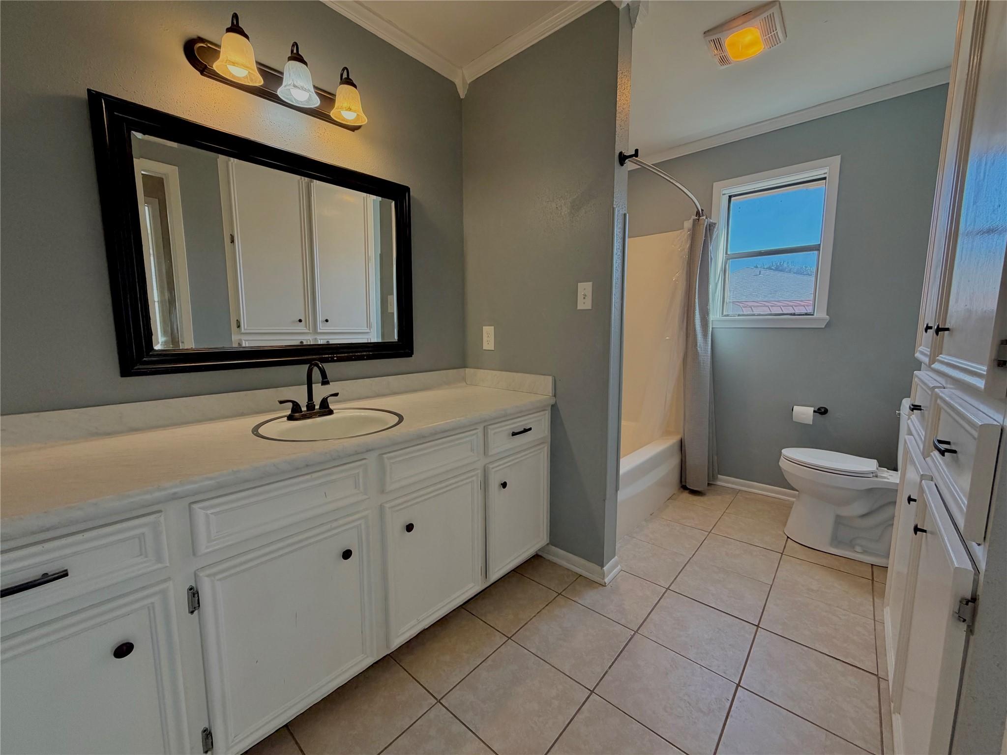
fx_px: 407
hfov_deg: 102.1
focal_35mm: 14
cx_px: 504
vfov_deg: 85.7
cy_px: 378
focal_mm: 2.22
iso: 250
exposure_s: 1/120
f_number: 2.2
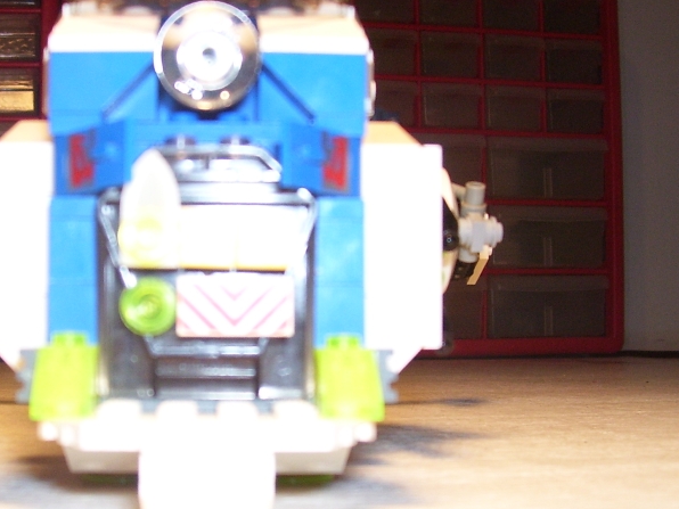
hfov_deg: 33.4
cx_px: 214
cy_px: 306
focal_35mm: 57
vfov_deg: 25.6
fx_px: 1118
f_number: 2.7
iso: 125
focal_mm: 5.6
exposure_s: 1/60
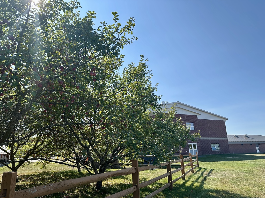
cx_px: 132
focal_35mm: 24
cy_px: 99
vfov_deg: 56.8
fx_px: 184
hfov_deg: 71.6
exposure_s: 1/1321
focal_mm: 6.86
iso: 80
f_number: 1.78
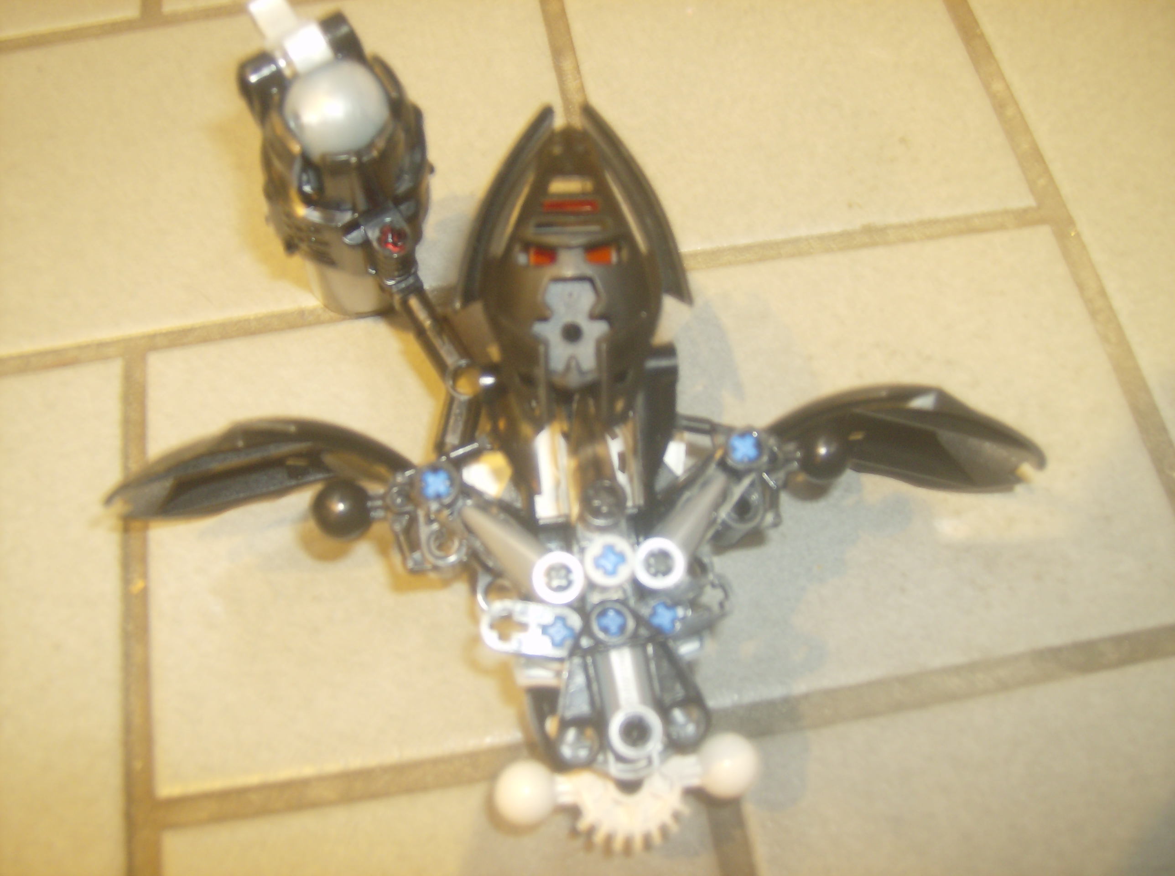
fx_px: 1219
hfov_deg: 51.5
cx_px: 588
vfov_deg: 39.5
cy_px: 438
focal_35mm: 36
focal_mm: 6
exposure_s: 1/2.76
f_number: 2.8
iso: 100
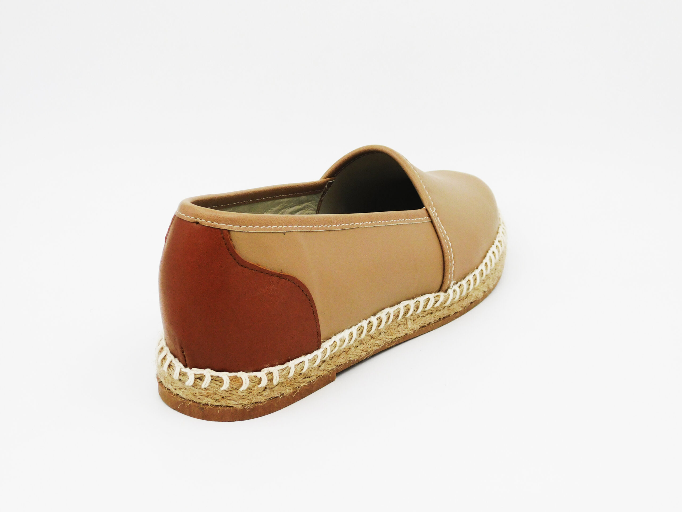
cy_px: 256
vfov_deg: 24.8
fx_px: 1162
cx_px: 341
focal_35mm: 59
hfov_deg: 32.7
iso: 125
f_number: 4
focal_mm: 10.4
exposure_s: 1/400
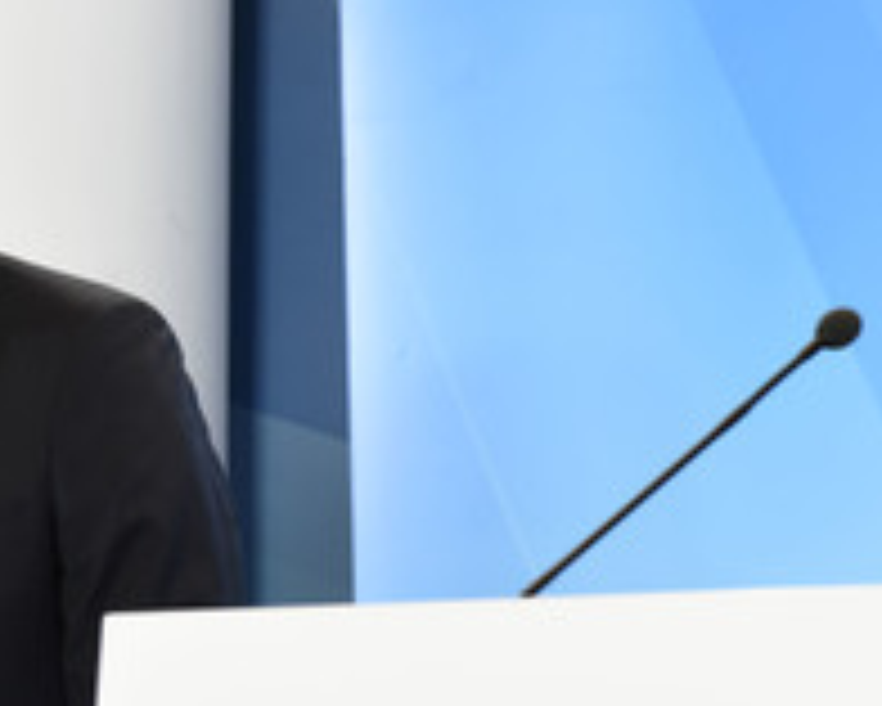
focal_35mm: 259
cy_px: 544
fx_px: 6764
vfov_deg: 6.0
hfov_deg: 7.4
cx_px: -106
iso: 3200
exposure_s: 1/100
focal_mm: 120
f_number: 6.3
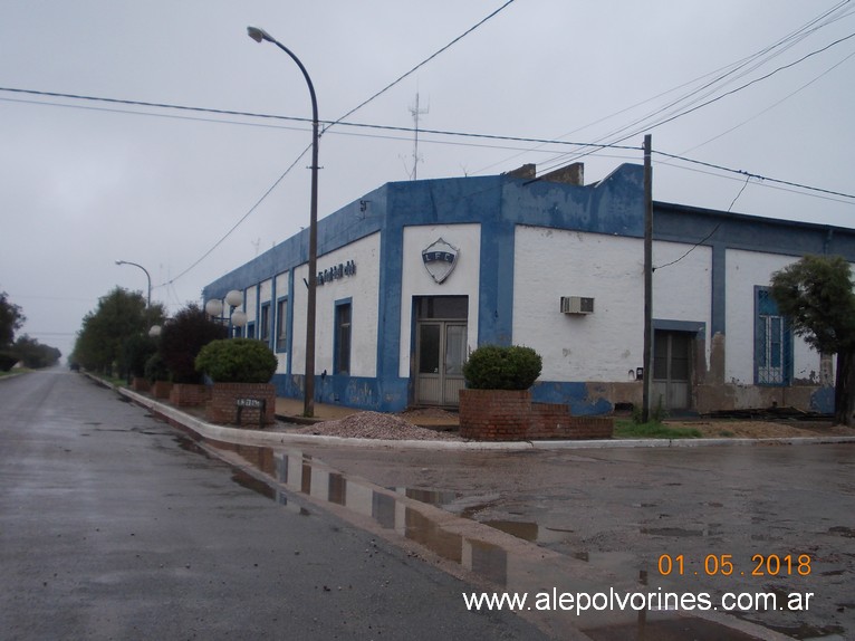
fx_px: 938
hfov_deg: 49.0
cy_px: 320
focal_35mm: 38
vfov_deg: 37.7
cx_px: 428
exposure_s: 1/500
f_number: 3.1
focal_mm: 5.3
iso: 80
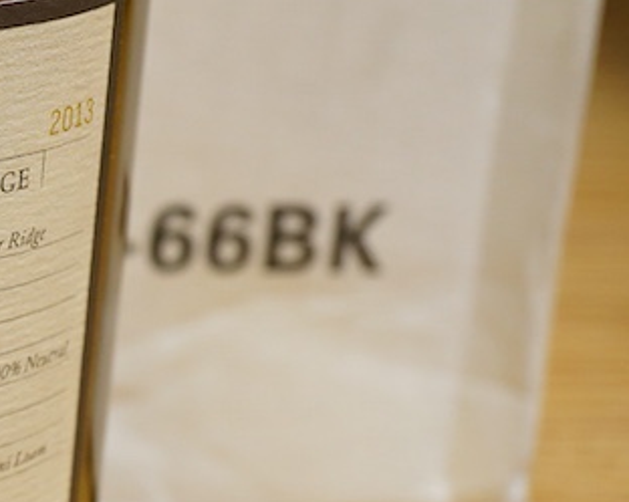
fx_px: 2269
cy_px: 280
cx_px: -262
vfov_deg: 12.6
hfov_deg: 14.9
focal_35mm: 122
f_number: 7.1
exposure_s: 1/125
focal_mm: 30
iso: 1250
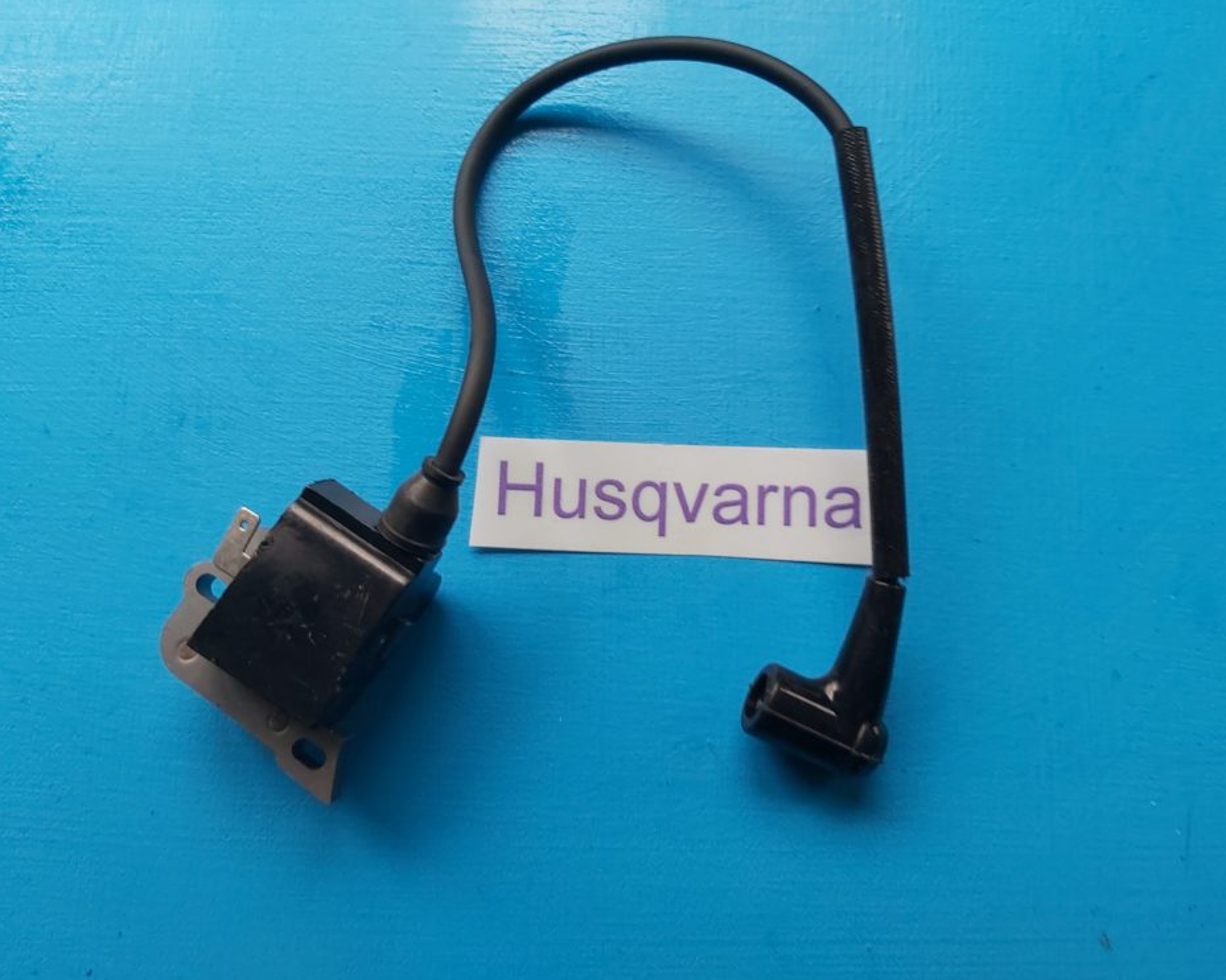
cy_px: 499
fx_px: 1016
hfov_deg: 62.2
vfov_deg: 51.5
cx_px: 612
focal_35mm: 28
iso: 100
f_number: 1.7
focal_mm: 3.92
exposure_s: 1/50
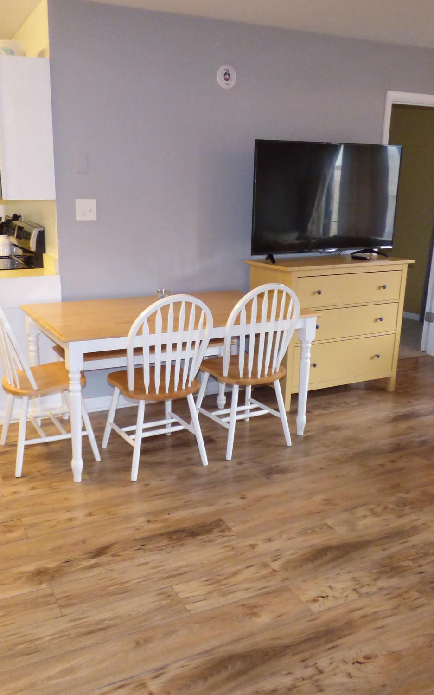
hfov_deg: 42.8
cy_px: 347
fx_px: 549
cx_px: 164
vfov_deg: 64.6
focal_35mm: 29
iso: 640
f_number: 2.8
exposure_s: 1/60
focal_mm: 3.58
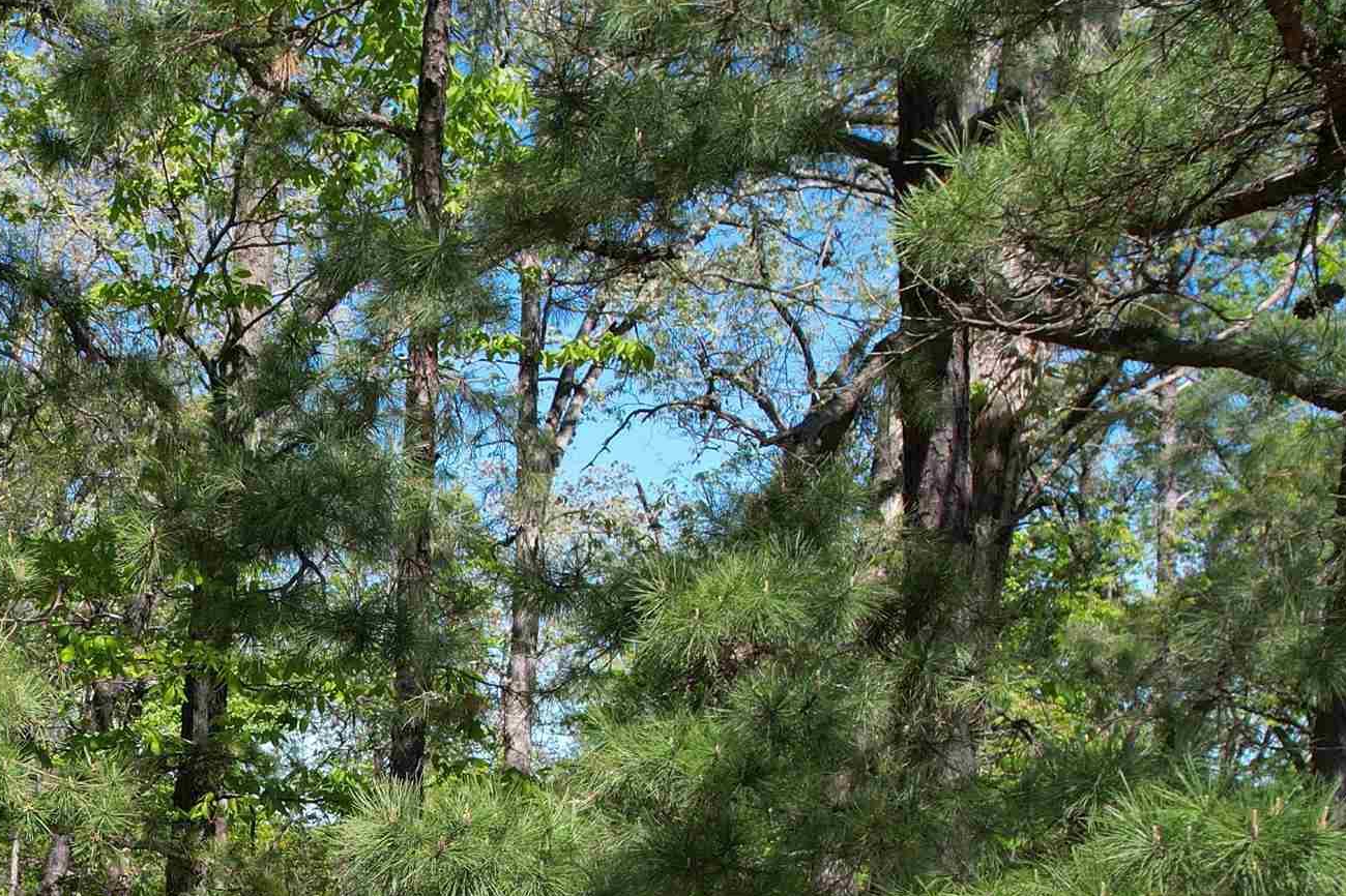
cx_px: -25
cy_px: 957
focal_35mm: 52
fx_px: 1944
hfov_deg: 34.5
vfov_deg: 24.4
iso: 110
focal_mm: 8.38
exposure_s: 1/1000
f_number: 2.8
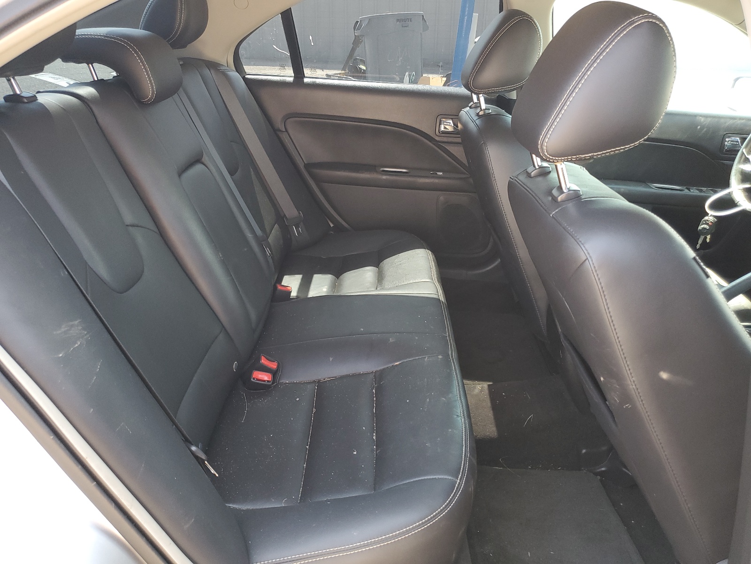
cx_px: 376
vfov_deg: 53.1
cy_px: 282
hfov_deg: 67.3
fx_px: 564
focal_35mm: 26
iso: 87
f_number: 1.5
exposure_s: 1/120
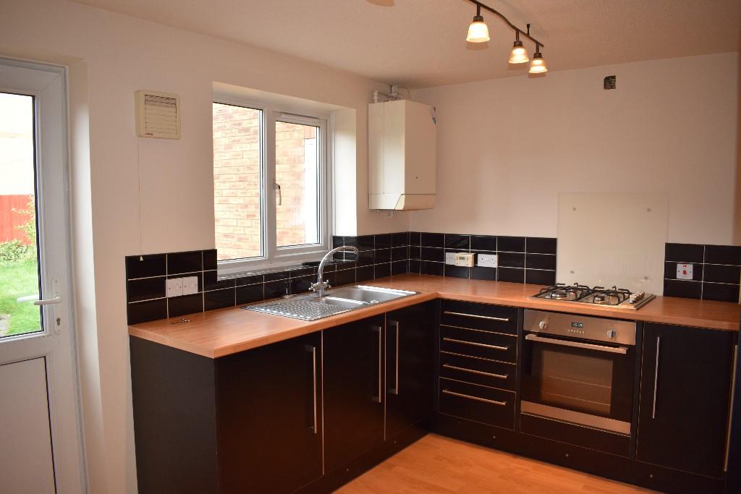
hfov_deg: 67.4
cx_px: 370
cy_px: 247
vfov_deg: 47.9
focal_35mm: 27
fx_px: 556
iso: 800
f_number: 4.5
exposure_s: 1/80
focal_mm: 18
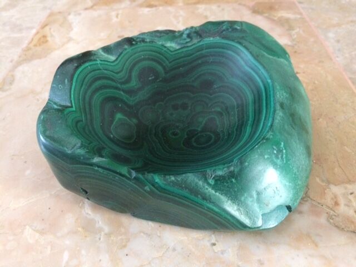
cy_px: 134
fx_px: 298
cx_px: 178
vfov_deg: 48.2
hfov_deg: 61.7
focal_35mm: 29
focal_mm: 4.15
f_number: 2.2
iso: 500
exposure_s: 1/17
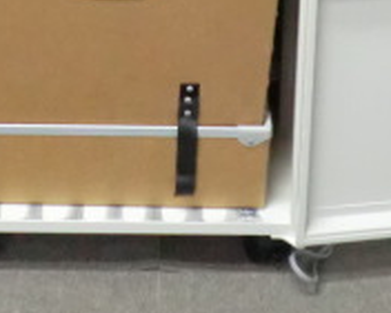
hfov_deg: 14.2
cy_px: -186
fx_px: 1563
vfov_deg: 10.9
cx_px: 131
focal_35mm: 135
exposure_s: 1/40
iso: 800
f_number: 3.9
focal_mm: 6.9
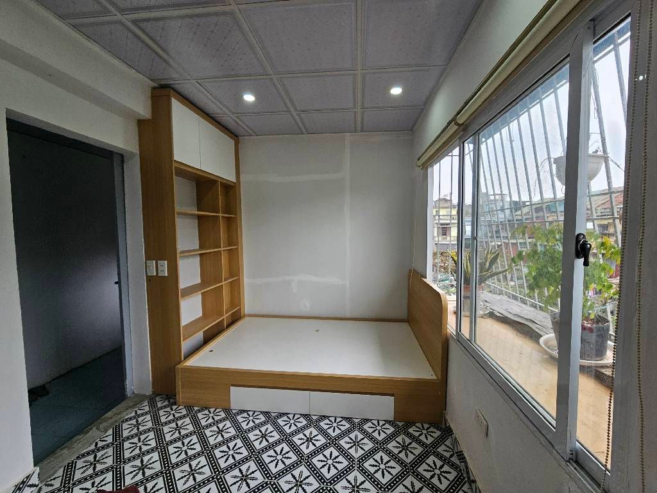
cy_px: 246
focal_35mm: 13
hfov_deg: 106.2
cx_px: 328
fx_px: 247
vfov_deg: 89.9
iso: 50
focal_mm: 2.2
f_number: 2.2
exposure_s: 1/125
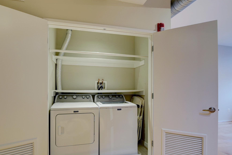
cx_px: 105
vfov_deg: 64.3
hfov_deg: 86.6
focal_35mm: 19
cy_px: 88
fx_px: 122
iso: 200
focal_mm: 16
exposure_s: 1/3.33
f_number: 5.6
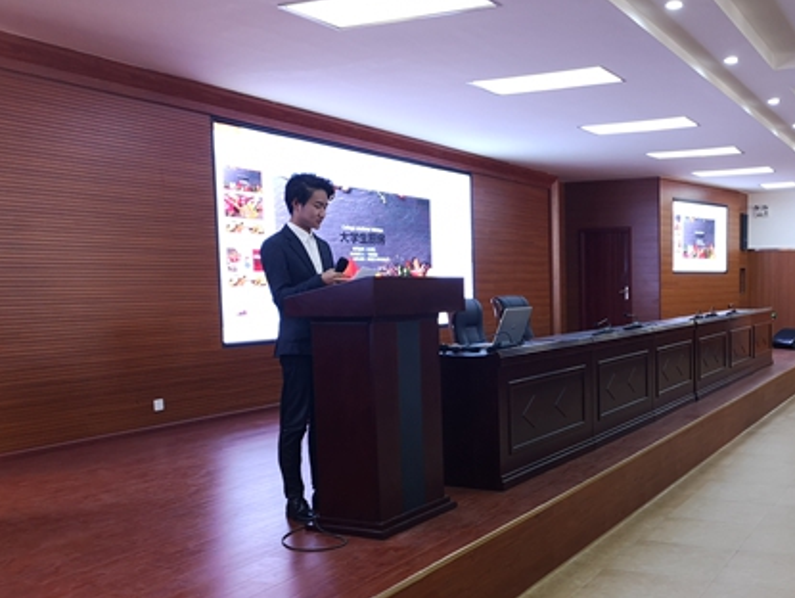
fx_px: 896
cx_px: 540
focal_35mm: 39
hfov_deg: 46.9
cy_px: 370
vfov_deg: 36.7
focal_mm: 3.95
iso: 160
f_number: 1.8
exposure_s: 1/100
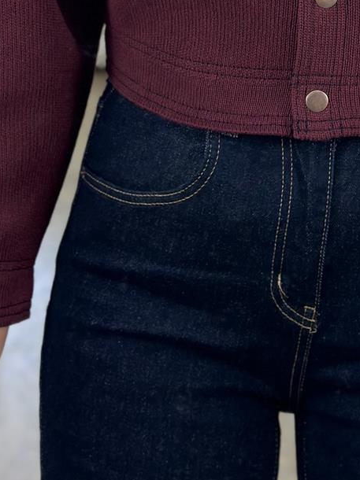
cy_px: 20
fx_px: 1748
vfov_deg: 15.4
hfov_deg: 11.7
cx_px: 294
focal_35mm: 126
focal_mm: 6.86
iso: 160
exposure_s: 1/100
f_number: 1.78
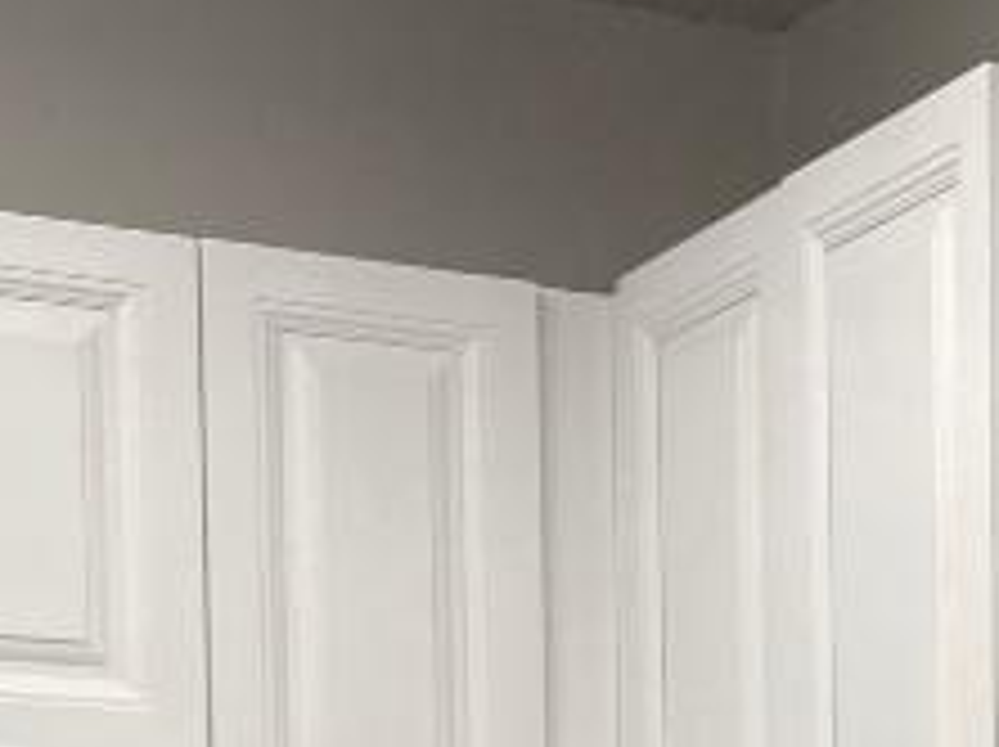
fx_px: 3459
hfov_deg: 15.6
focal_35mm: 120
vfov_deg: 11.1
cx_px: 1328
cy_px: 1508
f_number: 1.8
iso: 125
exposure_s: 1/120
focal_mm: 4.25
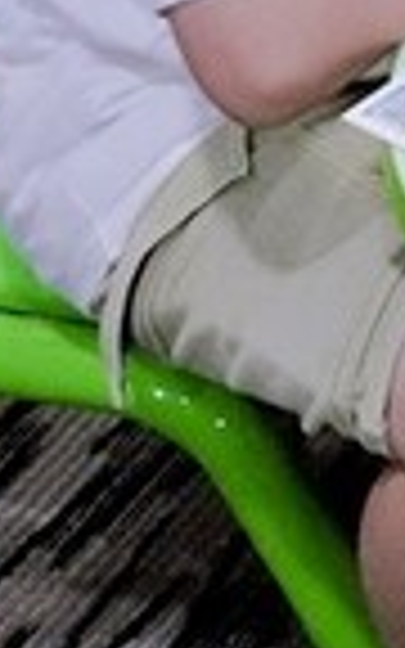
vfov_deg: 10.5
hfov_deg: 5.9
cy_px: -544
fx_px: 3302
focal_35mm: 187
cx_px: 1634
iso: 6400
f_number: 7.1
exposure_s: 1/125
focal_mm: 31
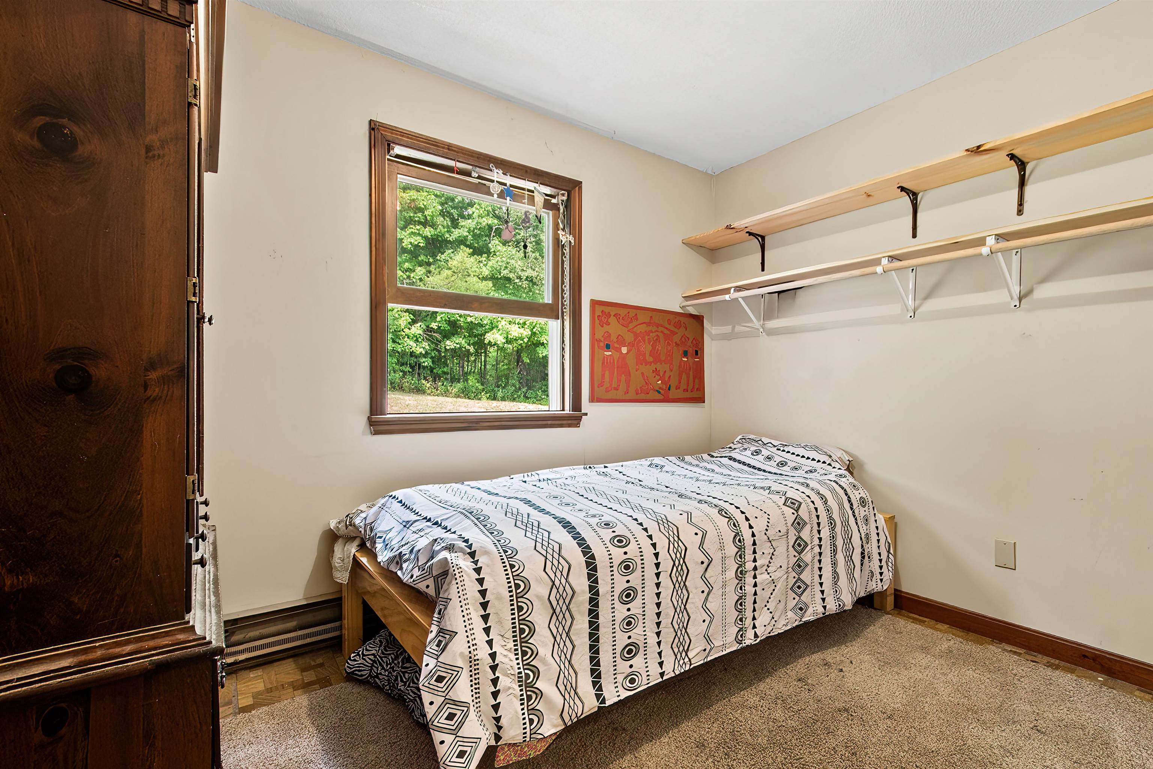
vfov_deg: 77.3
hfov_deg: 100.4
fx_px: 480
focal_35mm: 15
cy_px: 384
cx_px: 576
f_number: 10
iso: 800
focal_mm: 10
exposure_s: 1/6
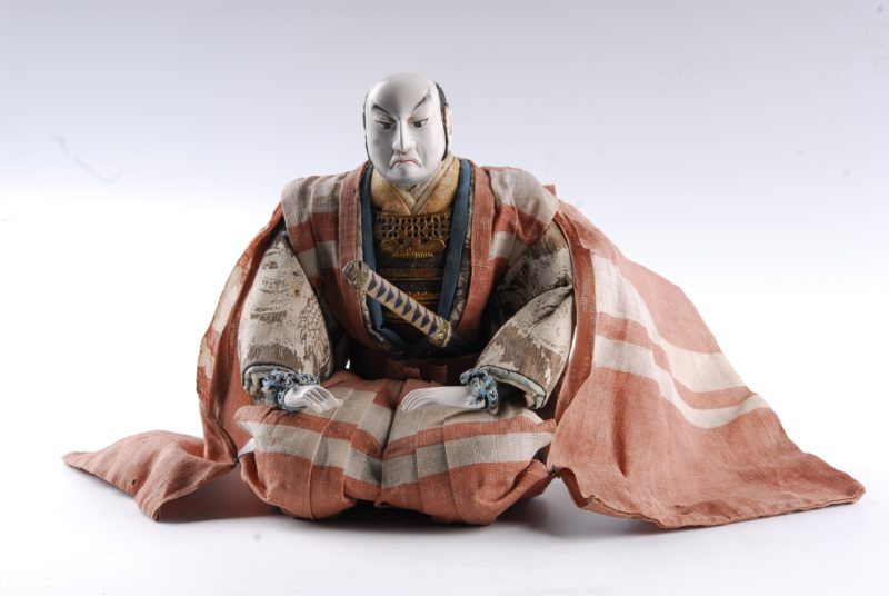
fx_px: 2226
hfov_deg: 22.6
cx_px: 444
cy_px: 298
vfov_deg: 15.2
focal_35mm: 90
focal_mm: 60
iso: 200
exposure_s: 1/250
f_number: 14
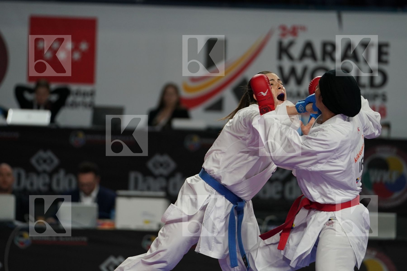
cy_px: 136
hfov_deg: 6.9
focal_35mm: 300
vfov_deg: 4.6
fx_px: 3391
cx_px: 204
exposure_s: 1/1000
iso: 1000
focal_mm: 200
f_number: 2.8
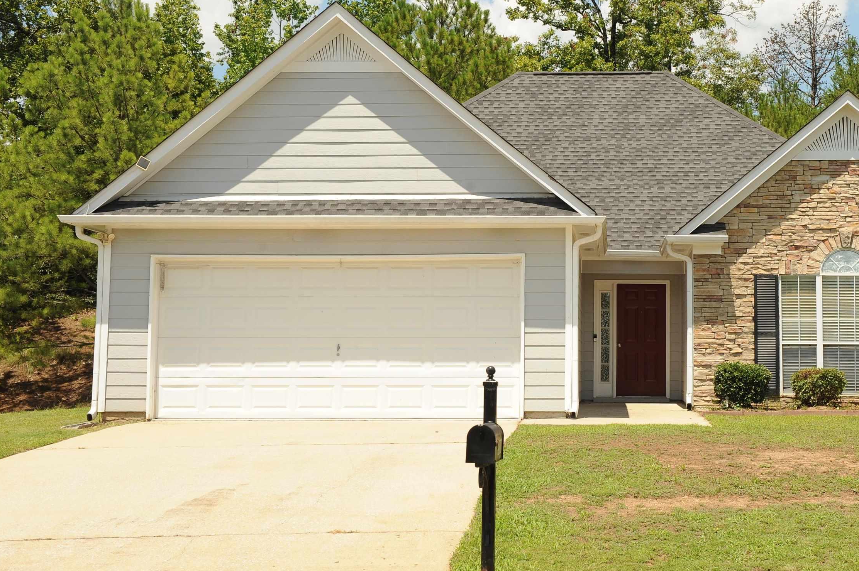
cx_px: 570
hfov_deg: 34.2
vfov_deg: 23.3
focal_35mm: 58
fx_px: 1383
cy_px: 250
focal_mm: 42
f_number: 8
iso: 200
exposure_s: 1/400
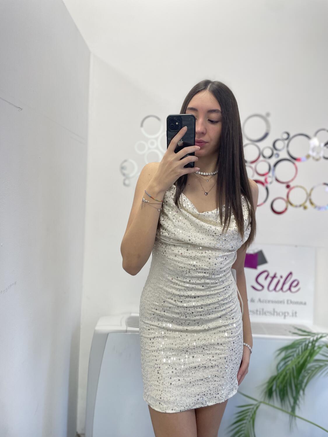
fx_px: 328
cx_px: 164
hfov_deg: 53.1
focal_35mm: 26
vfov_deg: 67.3
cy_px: 218
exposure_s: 1/100
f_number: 1.6
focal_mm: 4.2
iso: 64
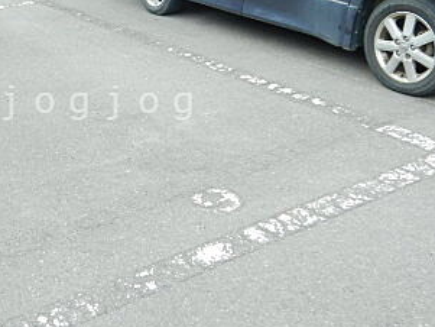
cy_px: 103
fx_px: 641
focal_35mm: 51
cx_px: 101
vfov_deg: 28.4
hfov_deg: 36.5
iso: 125
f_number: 2.8
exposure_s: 1/250
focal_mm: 4.3
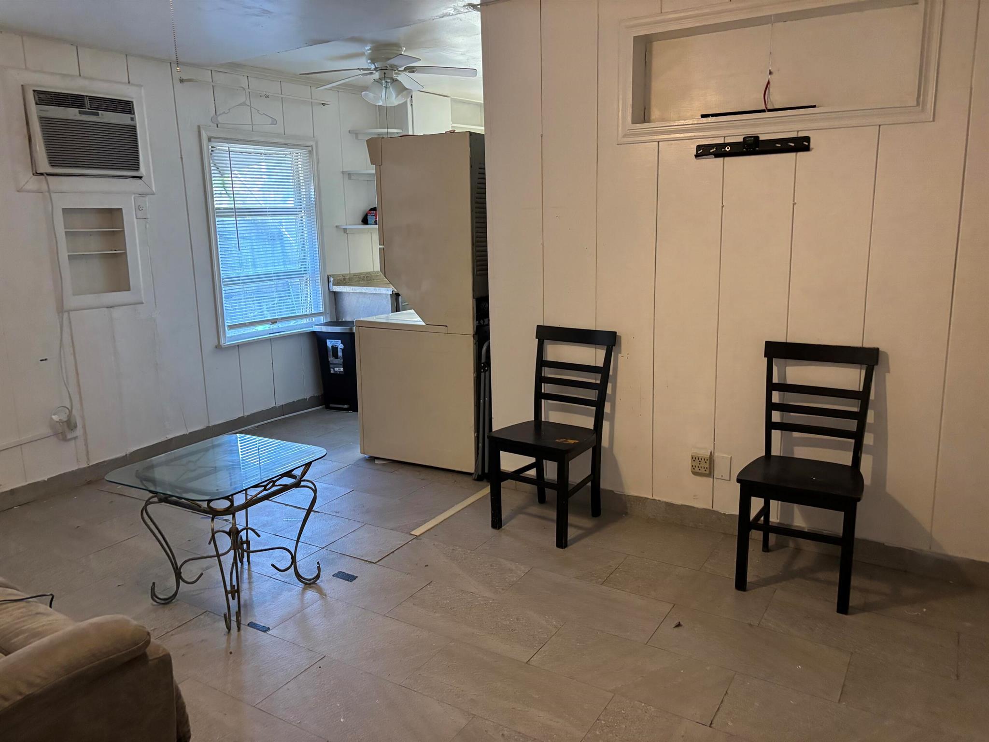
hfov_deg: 67.3
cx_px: 494
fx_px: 743
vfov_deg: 53.1
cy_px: 371
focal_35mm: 26
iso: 500
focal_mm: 5.96
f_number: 1.6
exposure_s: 1/60
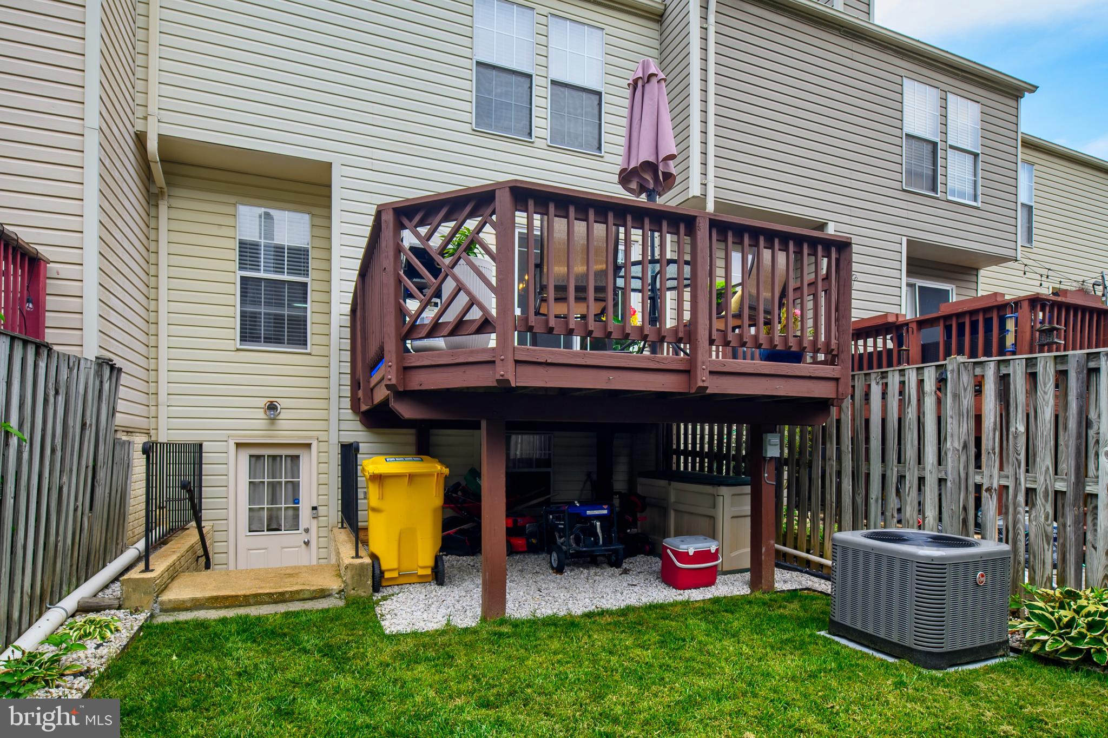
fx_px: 585
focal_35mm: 19
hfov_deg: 86.9
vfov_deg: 64.5
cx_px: 554
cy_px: 369
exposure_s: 1/200
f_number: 16
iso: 200
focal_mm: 19
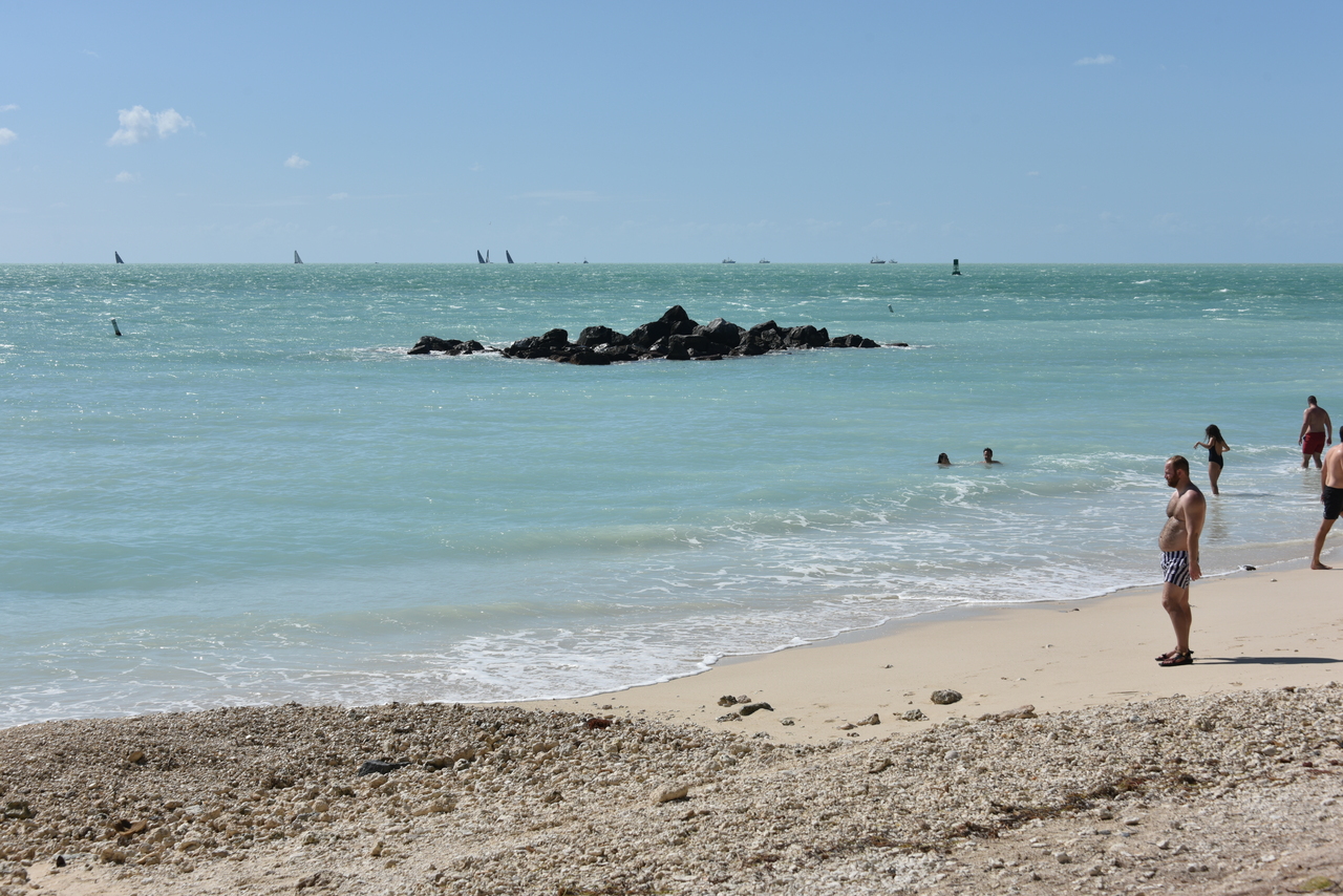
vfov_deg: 24.6
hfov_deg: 36.2
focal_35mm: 55
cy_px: 448
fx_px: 2052
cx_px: 672
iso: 100
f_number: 10
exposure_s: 1/400
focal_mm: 55
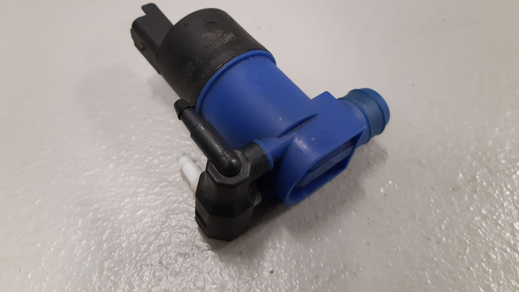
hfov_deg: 66.1
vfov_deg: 39.7
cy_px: 98
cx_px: 255
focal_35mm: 29
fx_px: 399
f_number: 1.7
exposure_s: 1/50
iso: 200
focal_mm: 3.93
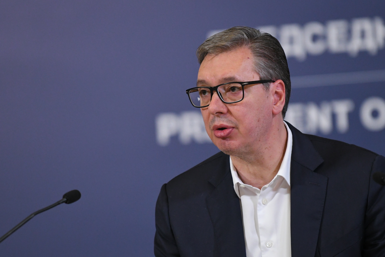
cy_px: 128
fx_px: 3208
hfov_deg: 6.9
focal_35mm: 300
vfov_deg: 4.6
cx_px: 192
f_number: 3.2
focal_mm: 200
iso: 3200
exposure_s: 1/200
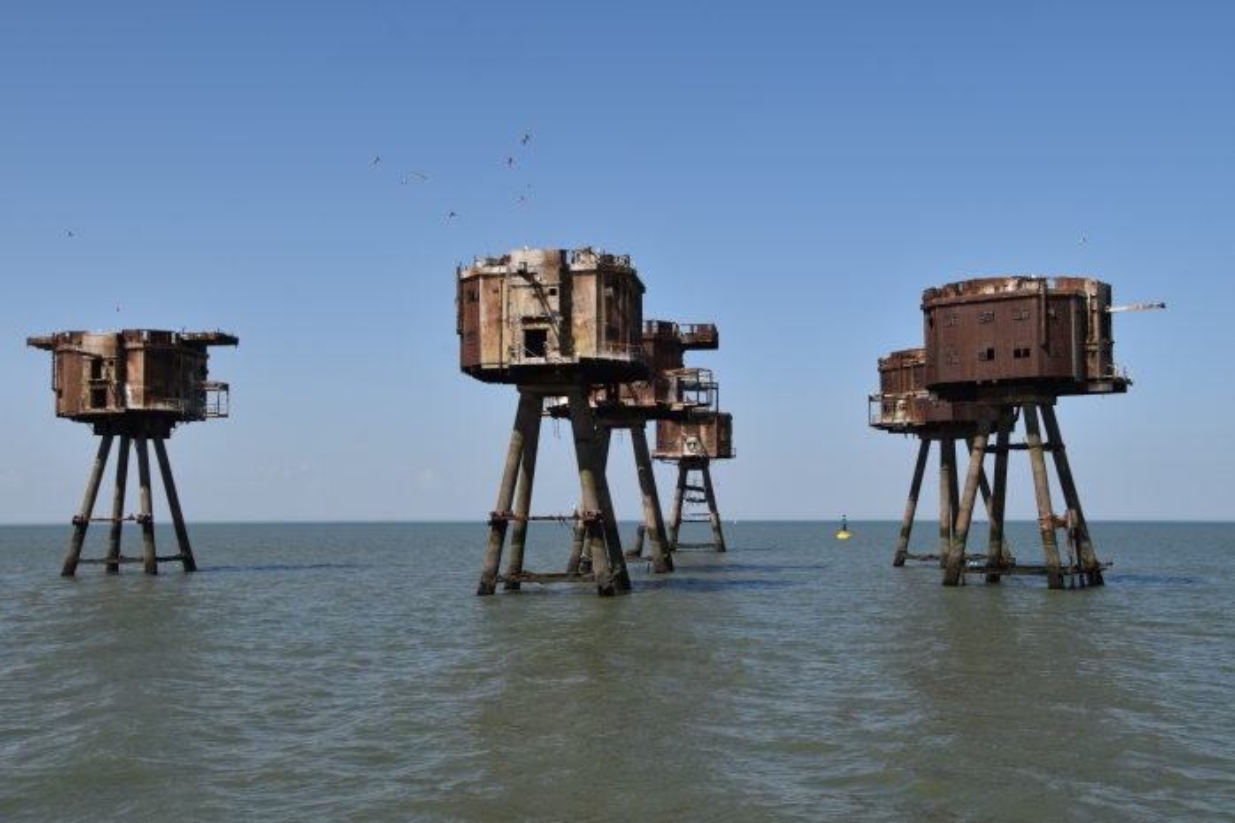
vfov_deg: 34.2
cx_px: 618
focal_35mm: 39
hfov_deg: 49.6
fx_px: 1338
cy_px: 412
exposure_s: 1/400
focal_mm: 26
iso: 200
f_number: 10
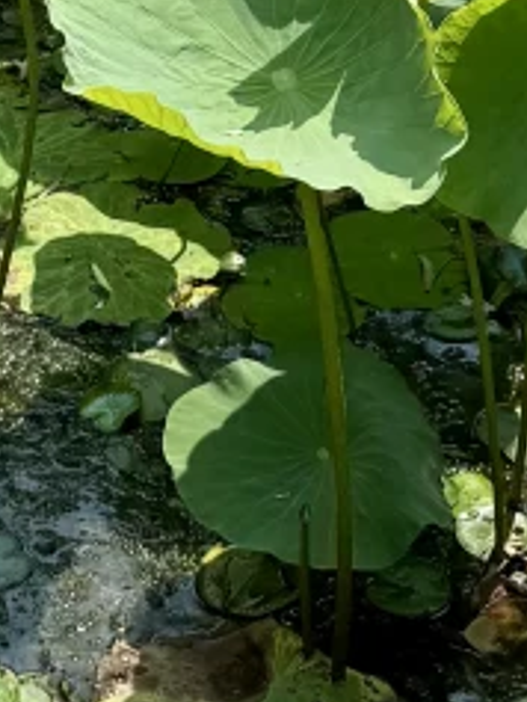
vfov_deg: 12.3
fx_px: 2961
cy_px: -607
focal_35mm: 146
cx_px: 3
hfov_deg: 10.1
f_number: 1.78
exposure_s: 1/3802
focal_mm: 6.76
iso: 80
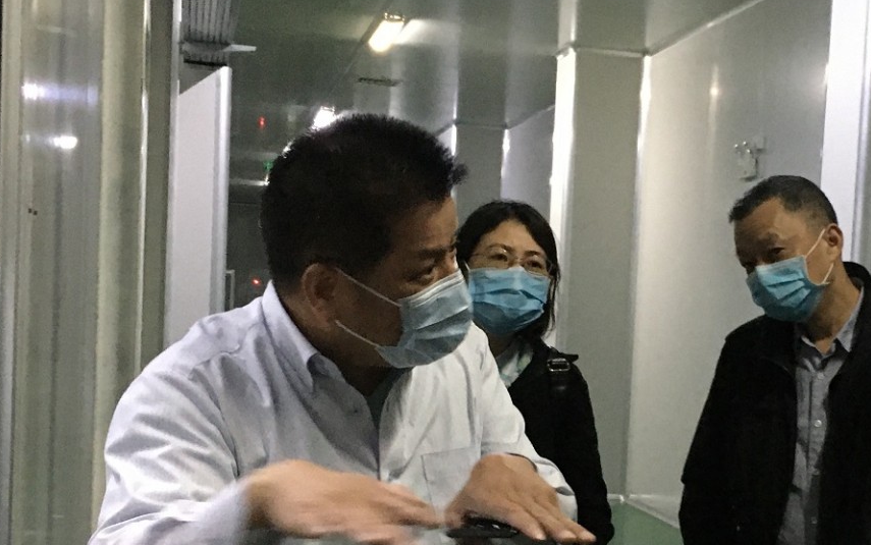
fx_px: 1638
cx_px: 654
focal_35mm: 69
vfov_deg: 18.7
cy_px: 447
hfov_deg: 29.3
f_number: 2.2
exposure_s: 1/17
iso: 400
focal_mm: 4.15
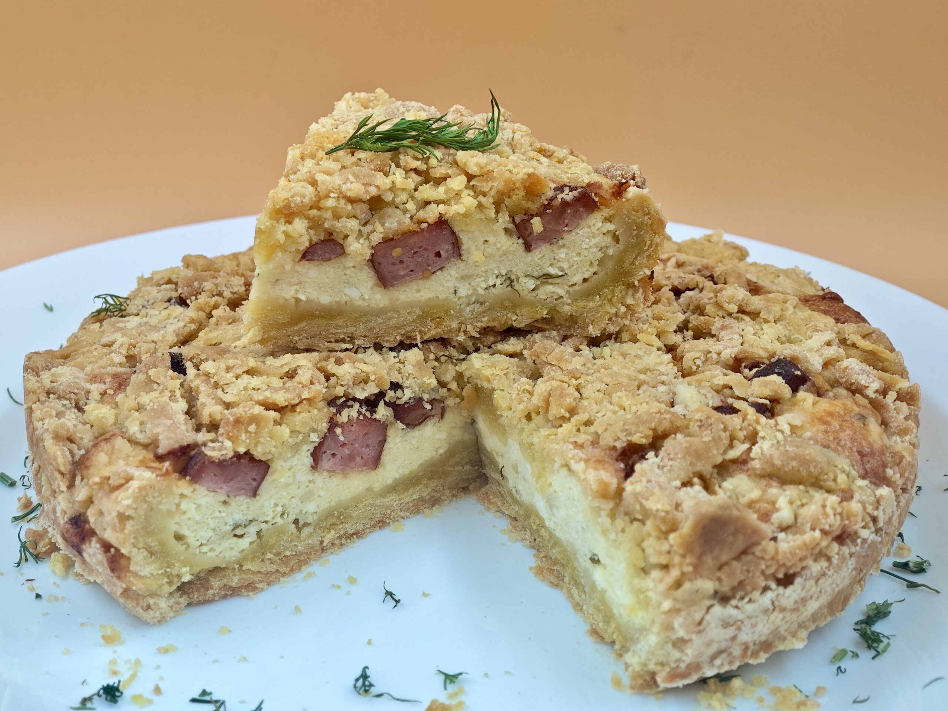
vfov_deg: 24.4
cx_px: 474
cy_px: 356
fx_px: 1643
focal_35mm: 60
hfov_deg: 32.2
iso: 100
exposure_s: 1/100
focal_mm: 9
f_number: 2
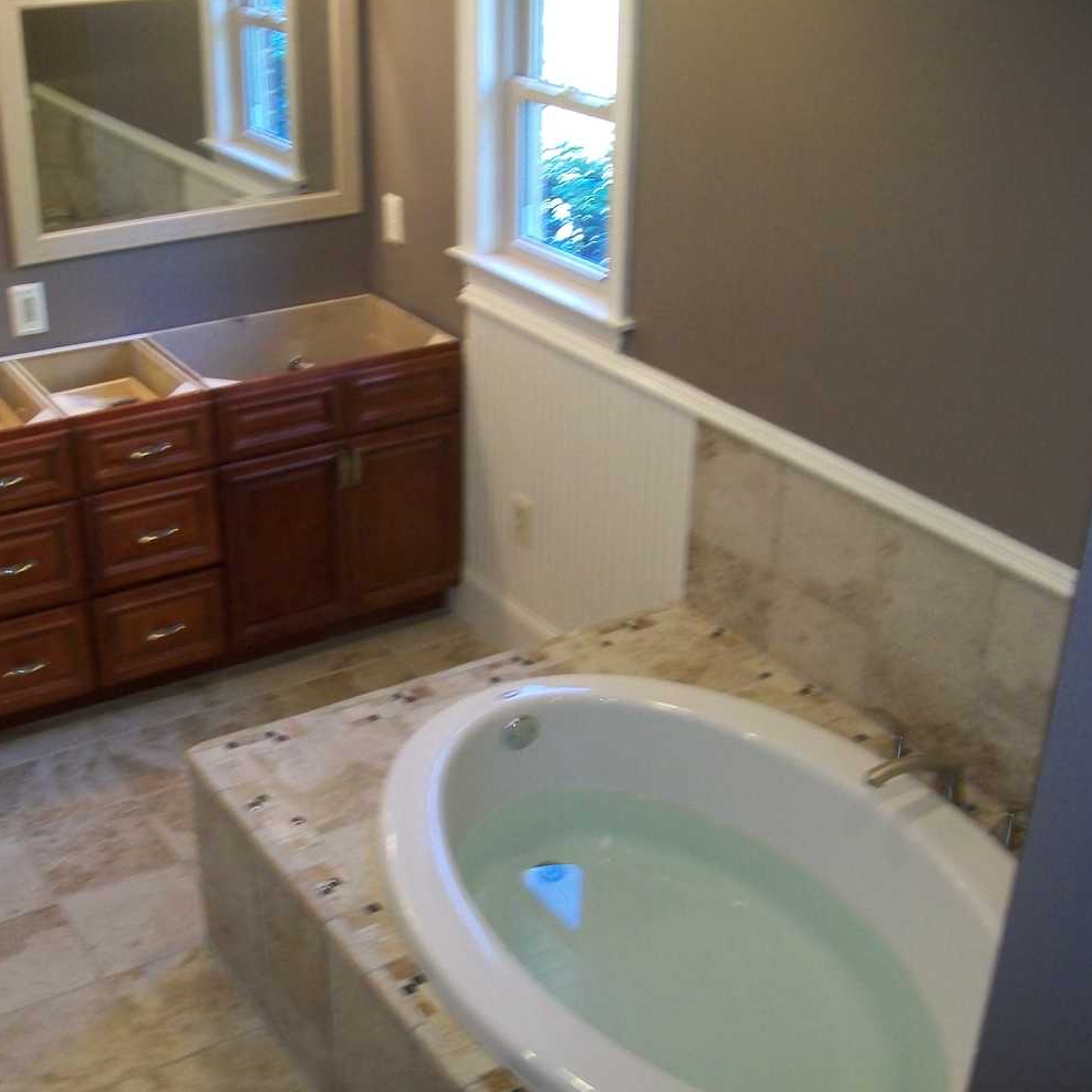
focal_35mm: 43
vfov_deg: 39.2
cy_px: 550
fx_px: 1535
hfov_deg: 39.0
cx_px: 443
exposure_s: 1/30
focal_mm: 6
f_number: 2.7
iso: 160
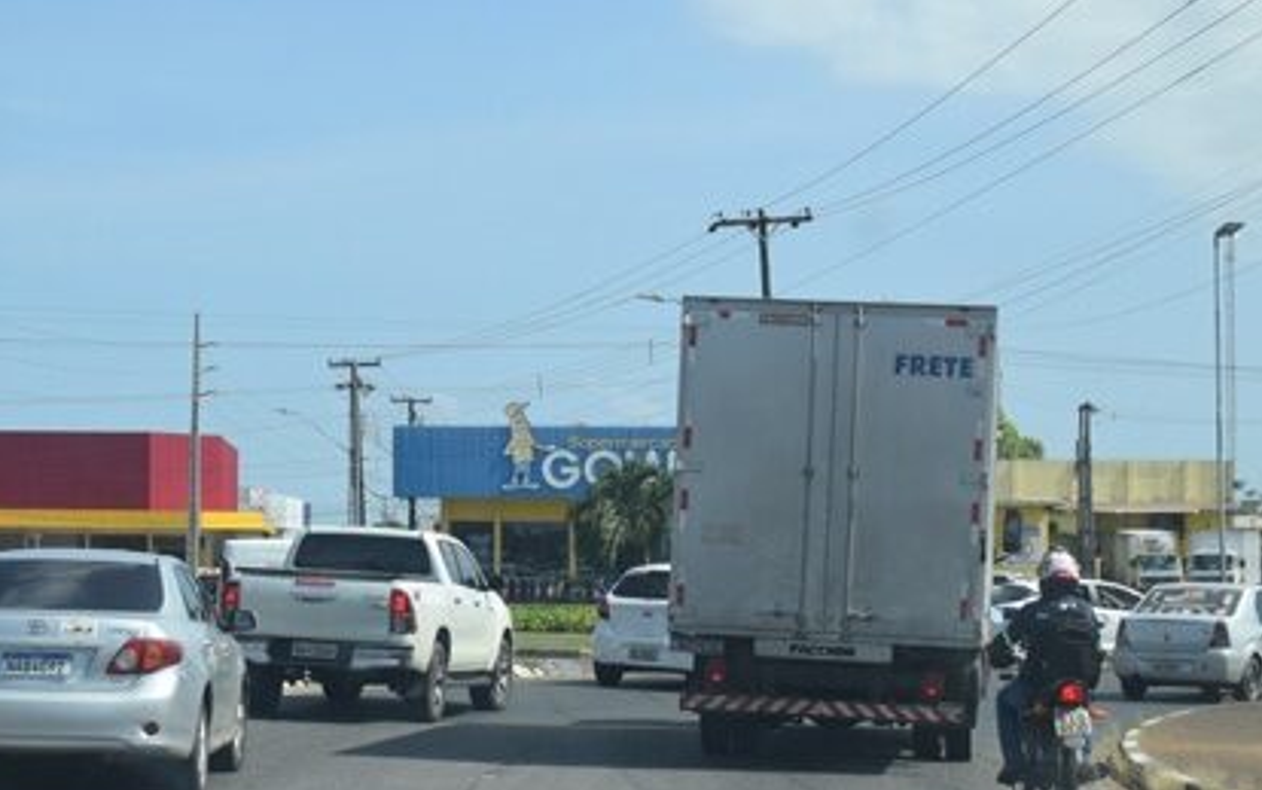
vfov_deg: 16.1
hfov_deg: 25.5
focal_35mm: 81
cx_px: 509
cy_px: 487
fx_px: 2787
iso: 400
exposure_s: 1/1600
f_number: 6.3
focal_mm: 38
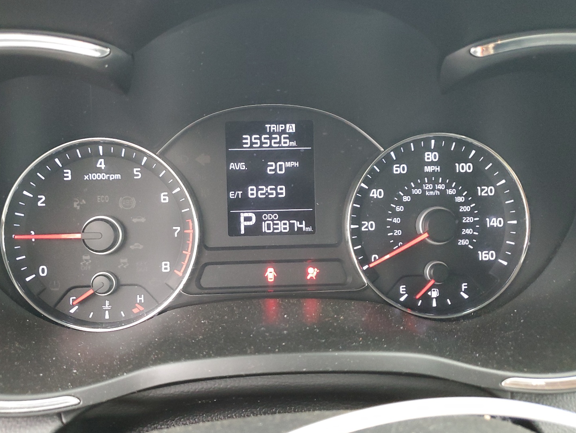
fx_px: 483
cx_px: 261
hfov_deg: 61.5
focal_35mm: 29
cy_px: 219
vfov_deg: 48.2
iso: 286
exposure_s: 1/60.2
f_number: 1.5
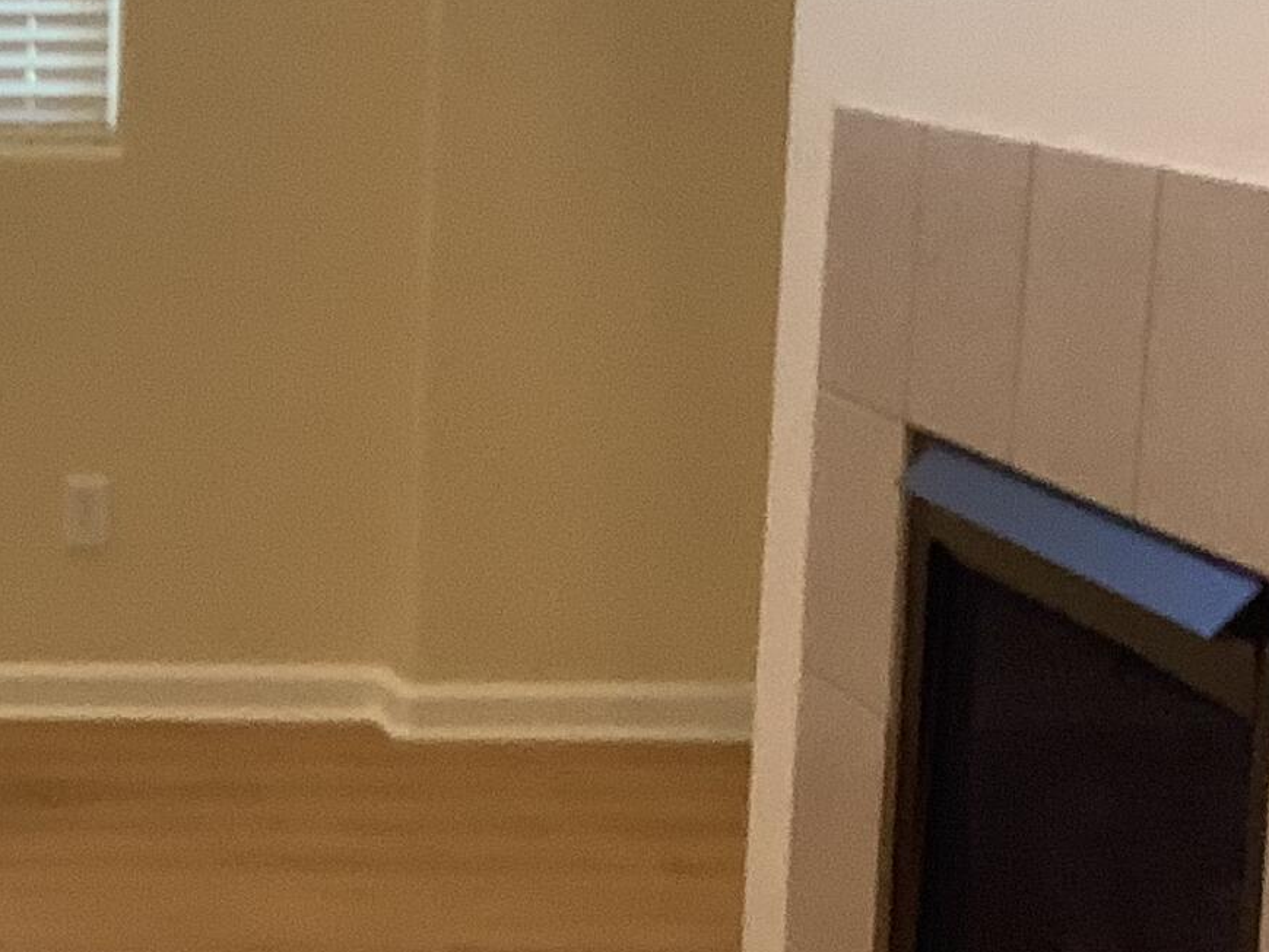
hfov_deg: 16.9
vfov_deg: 13.8
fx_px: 3923
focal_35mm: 107
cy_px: 549
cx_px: -545
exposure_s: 1/60
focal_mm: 3.3
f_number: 2.4
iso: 100
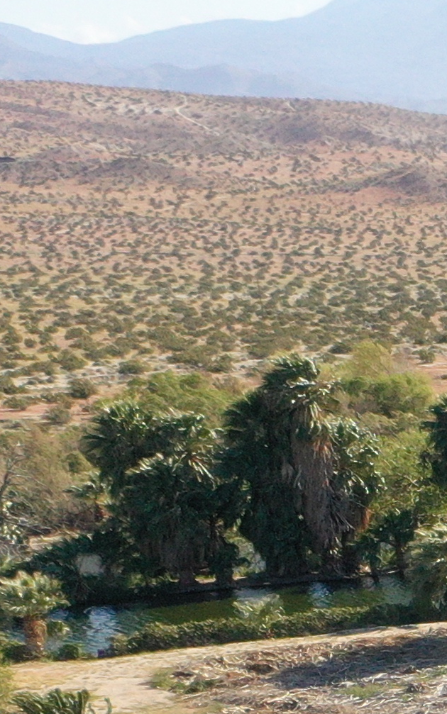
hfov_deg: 6.7
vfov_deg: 12.6
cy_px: 1192
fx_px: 3019
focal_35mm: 155
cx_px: 1753
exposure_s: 1/50
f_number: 3.5
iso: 200
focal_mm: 10.26
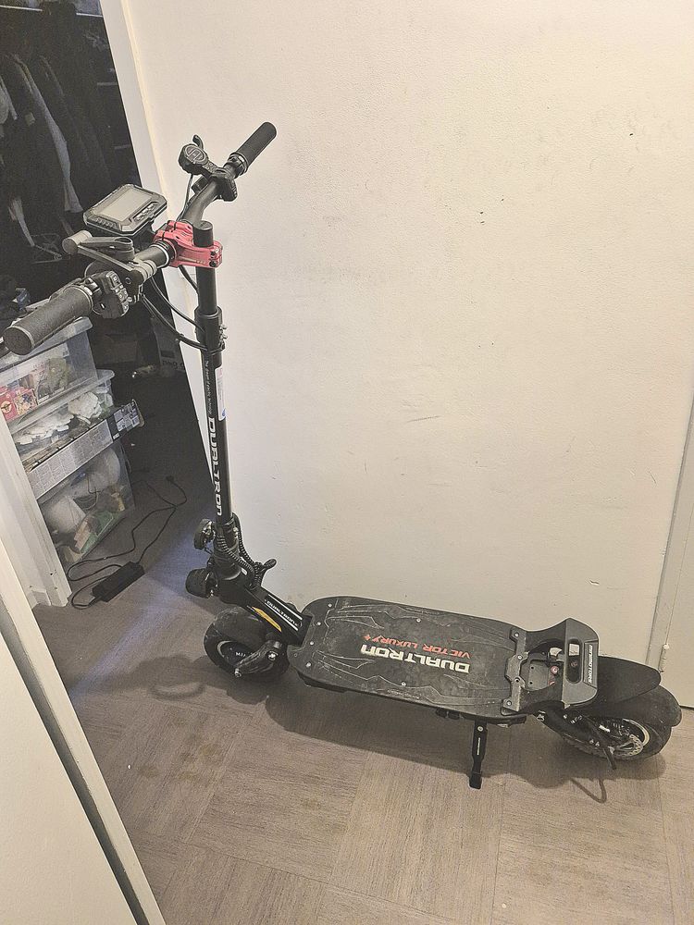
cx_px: 347
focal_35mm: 23
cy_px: 462
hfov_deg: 58.9
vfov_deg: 73.9
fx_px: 615
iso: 800
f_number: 1.8
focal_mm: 5.4
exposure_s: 1/100
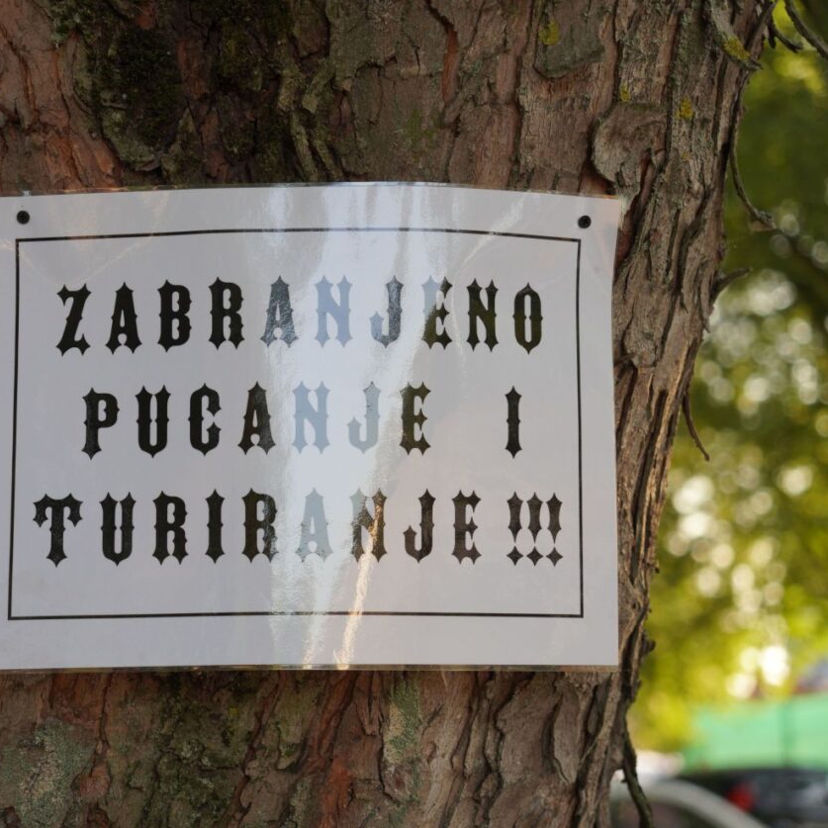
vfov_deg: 18.1
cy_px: 414
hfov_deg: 18.1
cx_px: 276
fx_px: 2598
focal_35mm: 96
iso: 160
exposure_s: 1/200
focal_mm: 50
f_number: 2.8
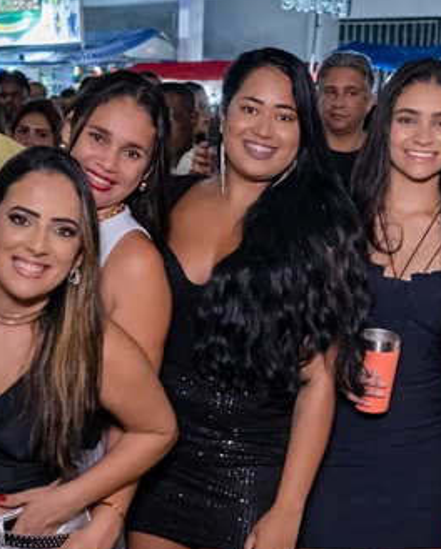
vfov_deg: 24.8
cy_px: 399
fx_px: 1238
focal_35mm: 76
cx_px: 195
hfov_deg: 20.2
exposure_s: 1/160
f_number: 3.2
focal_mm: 24
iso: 2500
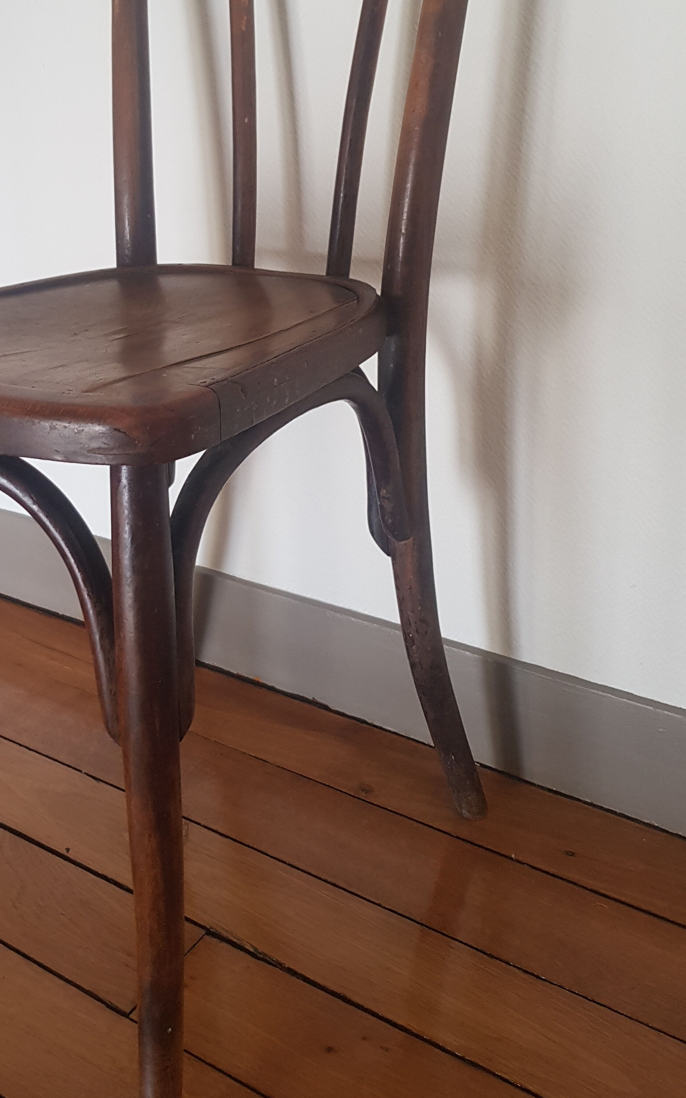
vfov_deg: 51.8
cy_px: 373
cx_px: 235
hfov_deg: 34.2
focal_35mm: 37
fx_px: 1107
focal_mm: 4.2
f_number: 1.7
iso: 160
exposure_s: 1/40
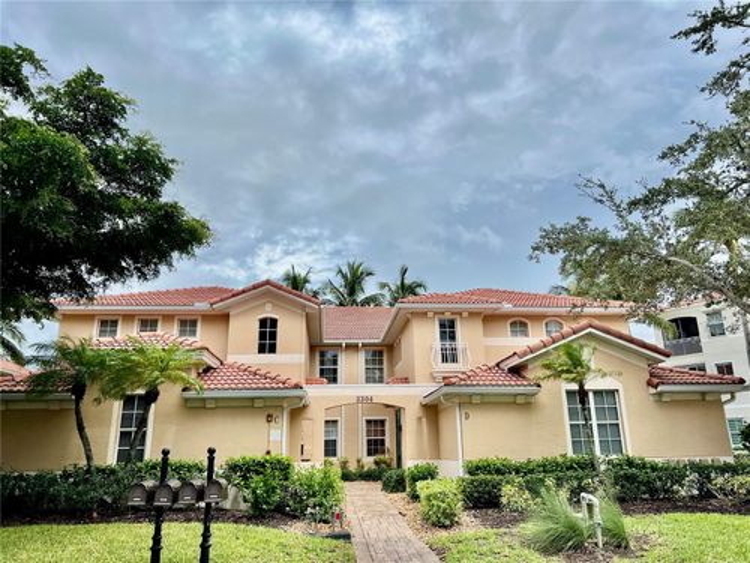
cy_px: 282
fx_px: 563
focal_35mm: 26
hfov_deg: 67.3
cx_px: 375
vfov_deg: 53.1
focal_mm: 5.7
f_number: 1.5
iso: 50
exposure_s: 1/5587
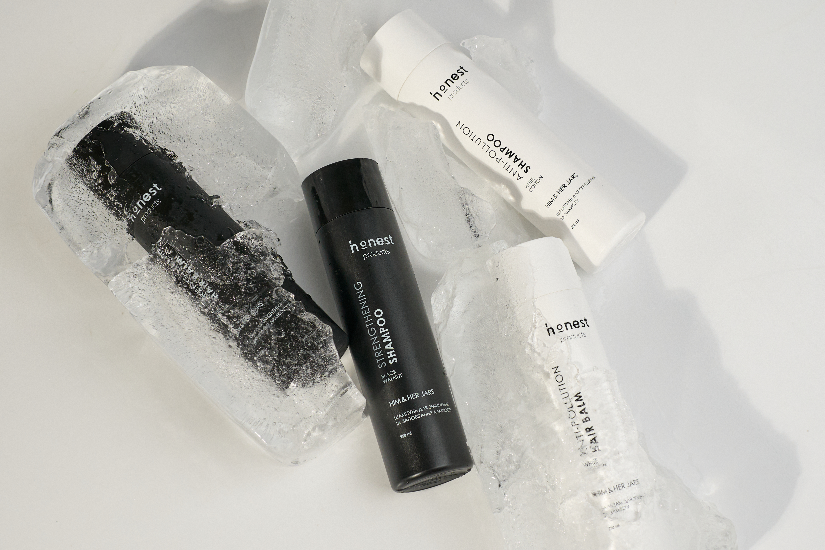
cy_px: 255
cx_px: 450
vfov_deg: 21.9
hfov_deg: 32.4
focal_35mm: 62
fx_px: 1421
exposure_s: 1/250
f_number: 6.3
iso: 500
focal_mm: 35
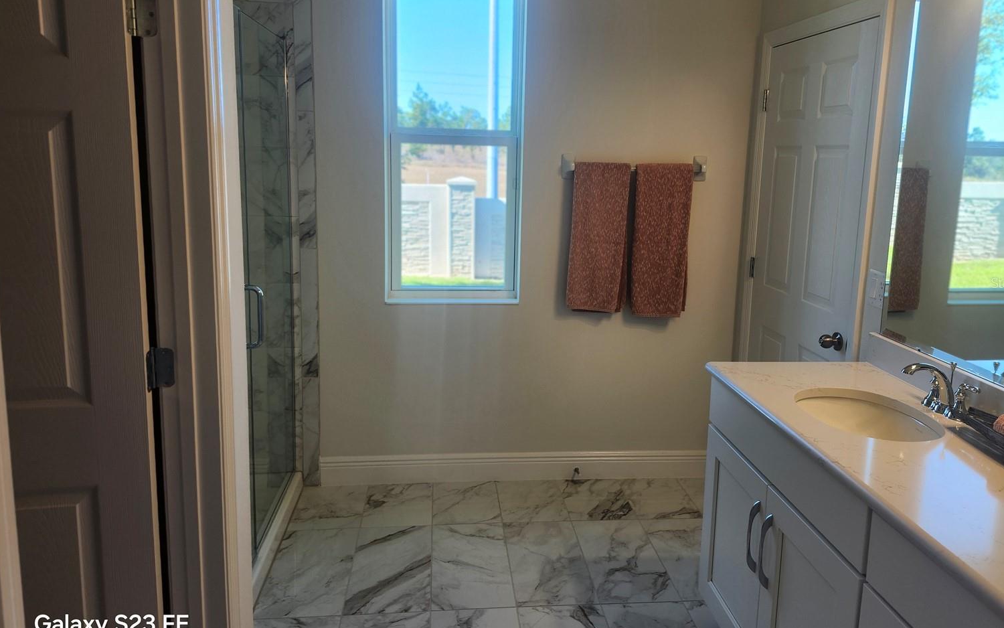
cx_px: 519
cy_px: 283
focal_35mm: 26
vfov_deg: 47.5
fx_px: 712
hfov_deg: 70.4
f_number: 1.8
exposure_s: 1/120
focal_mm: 5.54
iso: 40
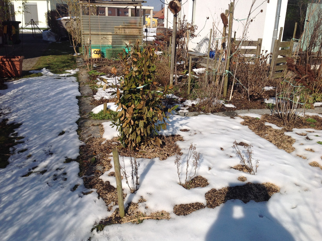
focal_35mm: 35
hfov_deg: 52.7
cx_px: 161
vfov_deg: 40.6
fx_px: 325
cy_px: 120
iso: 50
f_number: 2.4
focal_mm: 4.28
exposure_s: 1/3030
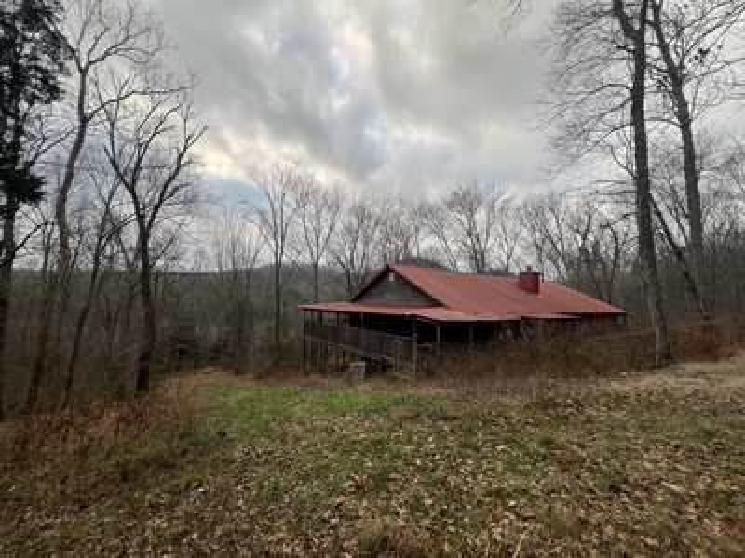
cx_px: 372
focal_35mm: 13
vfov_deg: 89.9
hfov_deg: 106.2
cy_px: 279
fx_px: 280
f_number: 1.8
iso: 32
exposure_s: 1/247
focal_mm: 1.57
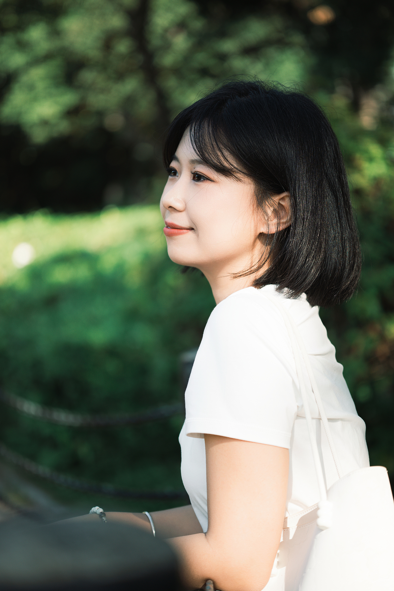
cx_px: 197
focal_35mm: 84
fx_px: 1379
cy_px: 296
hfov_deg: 16.3
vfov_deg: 24.2
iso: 100
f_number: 1.7
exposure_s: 1/1000
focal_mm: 56
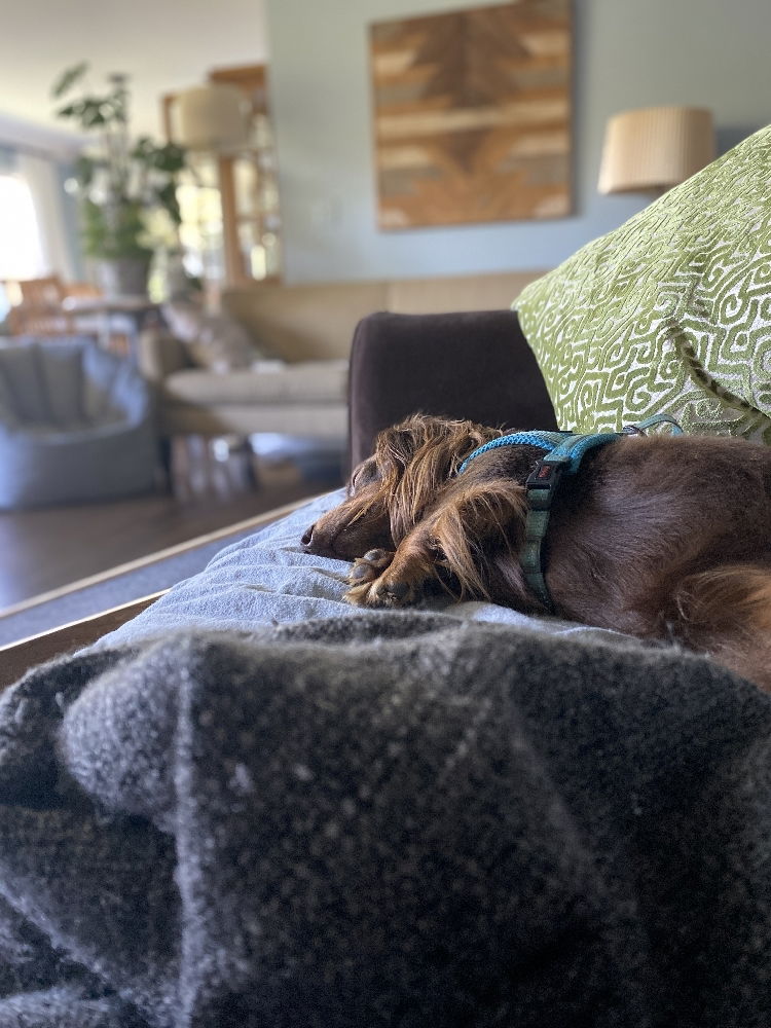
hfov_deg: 53.1
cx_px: 386
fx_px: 772
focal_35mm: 26
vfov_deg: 67.3
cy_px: 514
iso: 400
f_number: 1.8
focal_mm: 4.25
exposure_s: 1/40
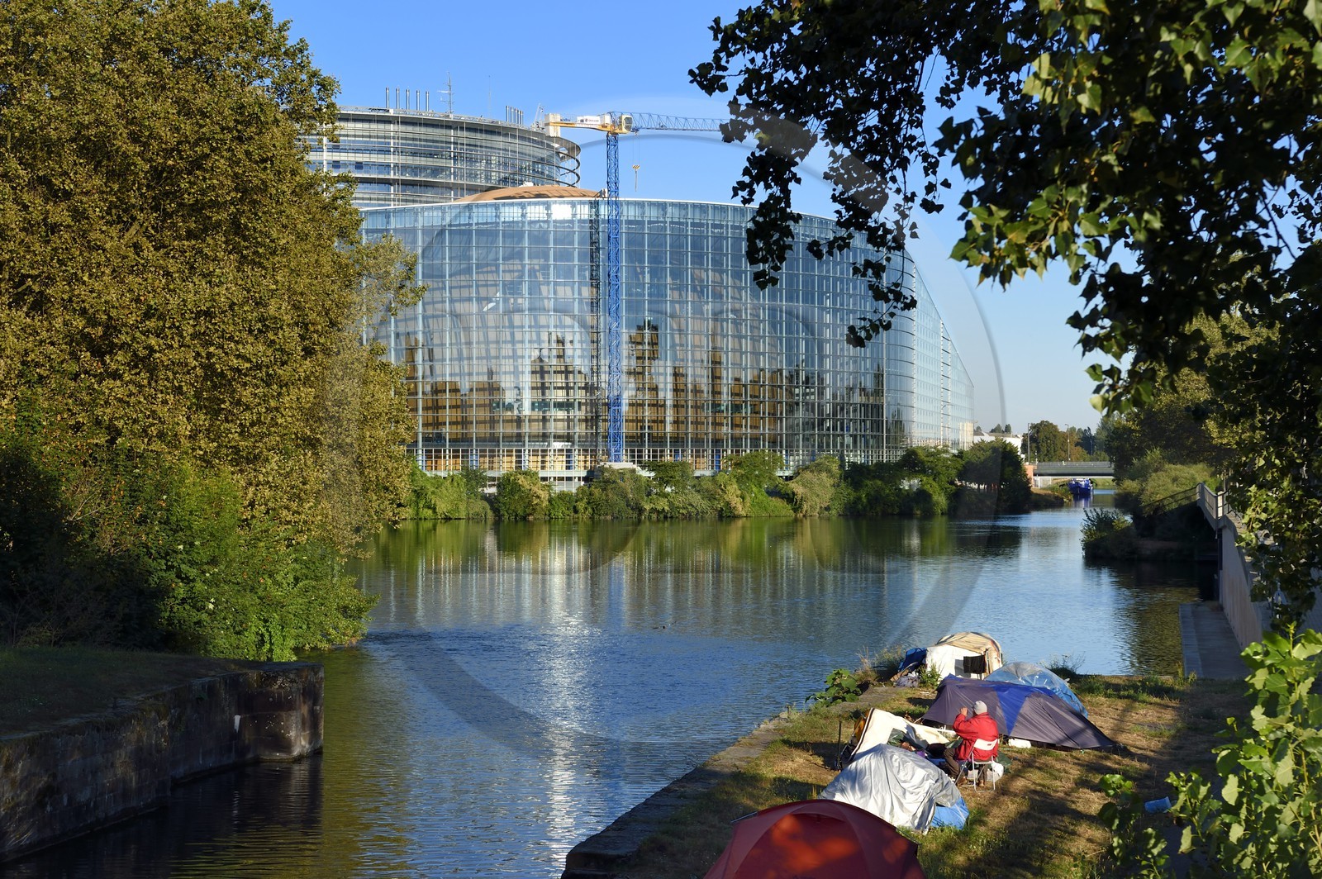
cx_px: 661
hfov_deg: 28.9
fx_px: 2568
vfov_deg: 19.4
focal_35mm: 70
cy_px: 440
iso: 200
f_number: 11
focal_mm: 70
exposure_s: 1/250
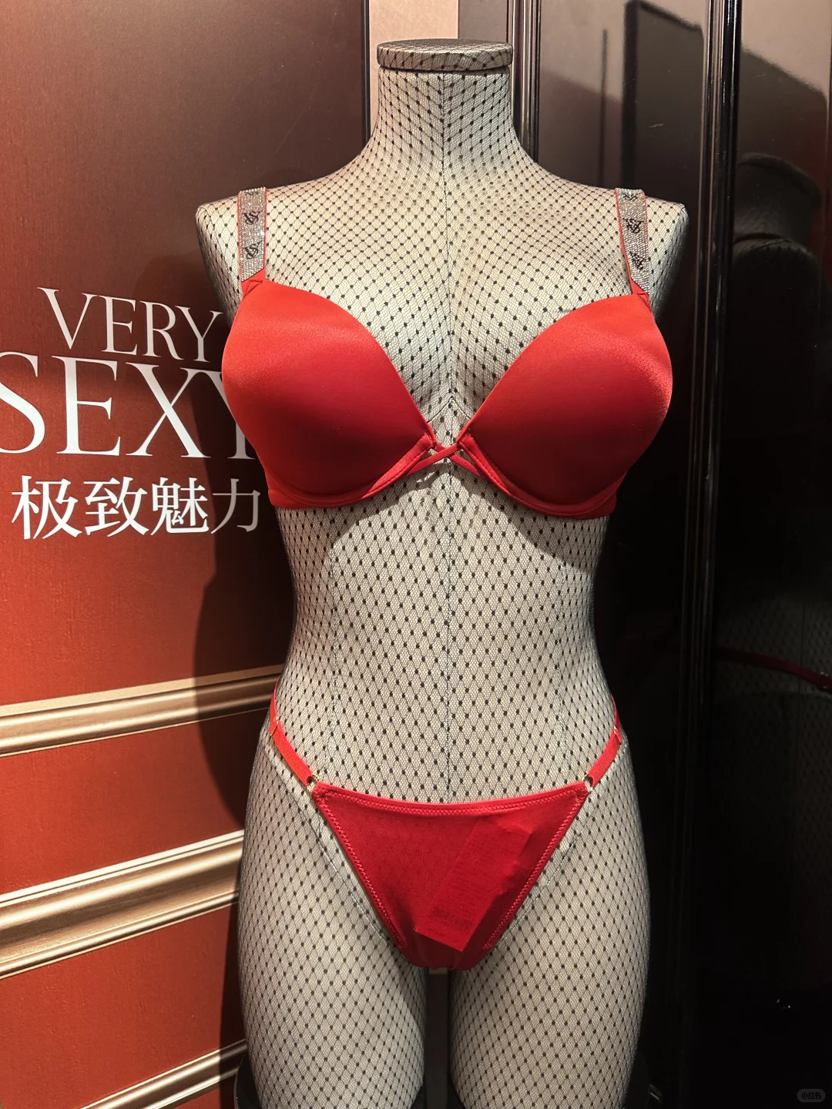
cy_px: 554
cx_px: 416
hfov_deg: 56.8
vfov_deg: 71.6
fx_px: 769
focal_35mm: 24
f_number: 1.78
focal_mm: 6.86
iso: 125
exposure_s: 1/50
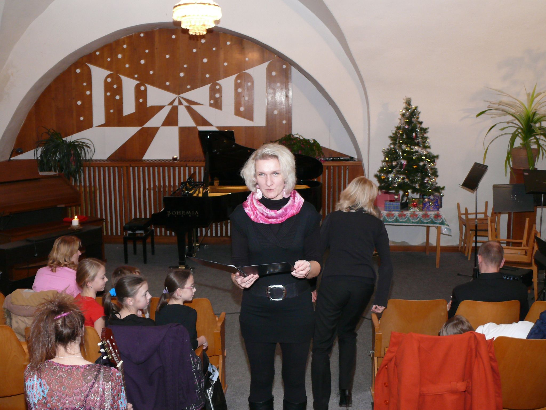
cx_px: 273
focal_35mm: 41
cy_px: 205
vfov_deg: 35.1
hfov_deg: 45.8
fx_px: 647
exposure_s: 1/40
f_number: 2.8
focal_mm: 8.3
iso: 200
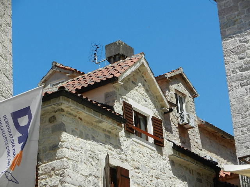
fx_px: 766
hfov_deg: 18.5
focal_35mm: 106
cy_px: 94
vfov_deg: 14.0
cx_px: 125
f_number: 5
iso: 160
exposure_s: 1/1000
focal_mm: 19.1
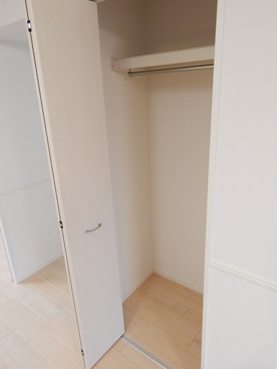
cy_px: 184
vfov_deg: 73.9
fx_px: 245
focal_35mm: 23
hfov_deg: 58.9
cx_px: 138
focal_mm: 4
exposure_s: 1/50
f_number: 3
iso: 400
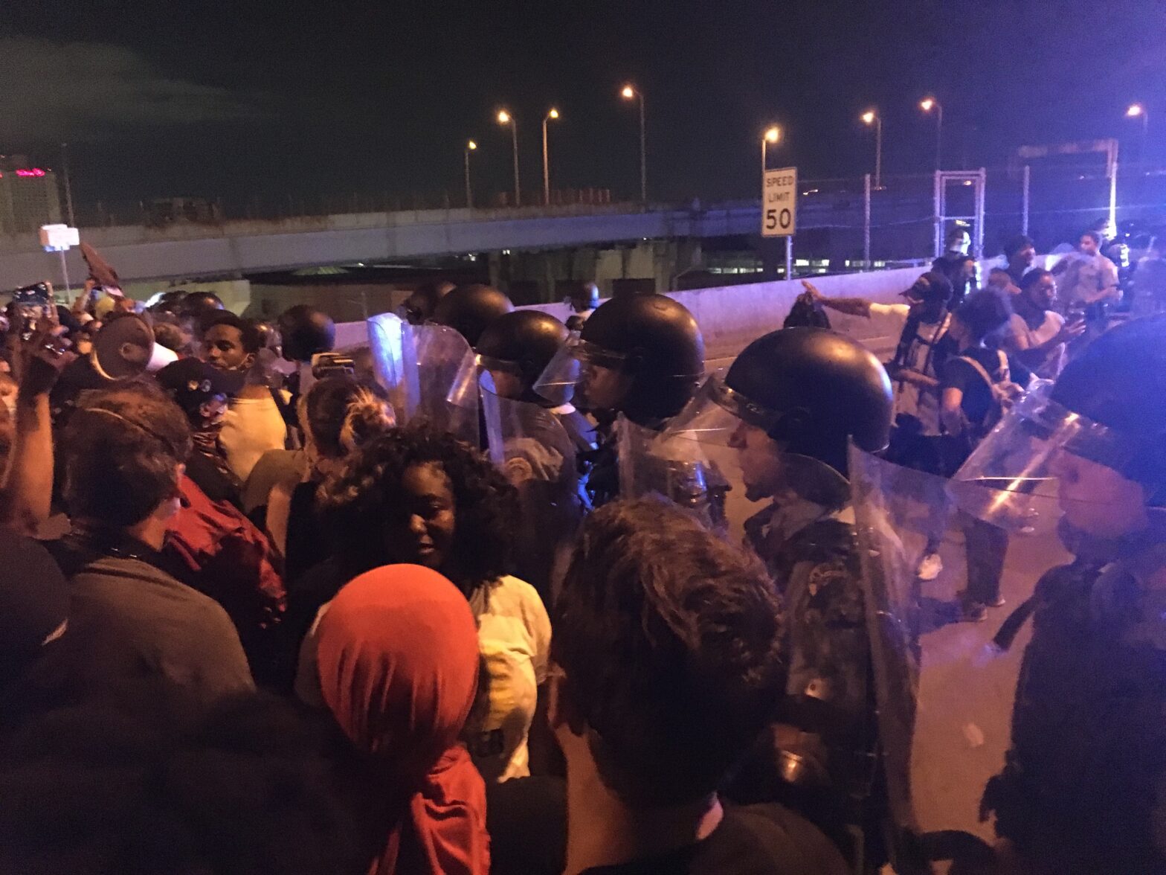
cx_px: 583
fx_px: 977
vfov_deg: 48.2
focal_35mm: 29
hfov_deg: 61.7
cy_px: 438
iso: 1250
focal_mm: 4.15
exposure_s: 1/15
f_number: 2.2
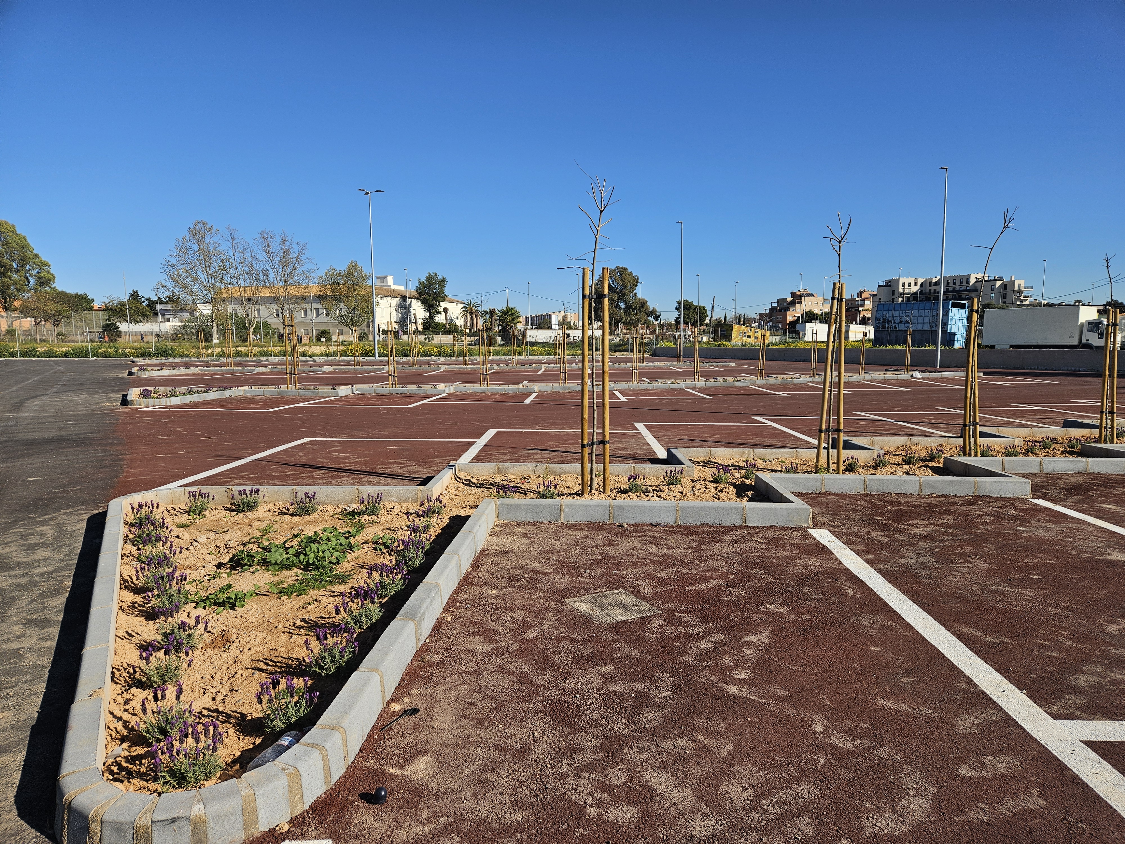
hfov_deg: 73.9
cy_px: 422
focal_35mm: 23
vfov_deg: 58.9
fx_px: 747
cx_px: 562
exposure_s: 1/2252
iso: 25
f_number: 1.8
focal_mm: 5.4
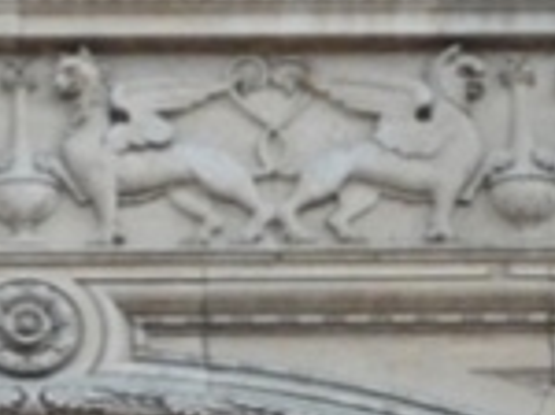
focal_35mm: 638
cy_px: -220
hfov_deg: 3.1
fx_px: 10213
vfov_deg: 2.3
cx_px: -24
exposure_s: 1/250
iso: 100
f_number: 4.5
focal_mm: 20.6
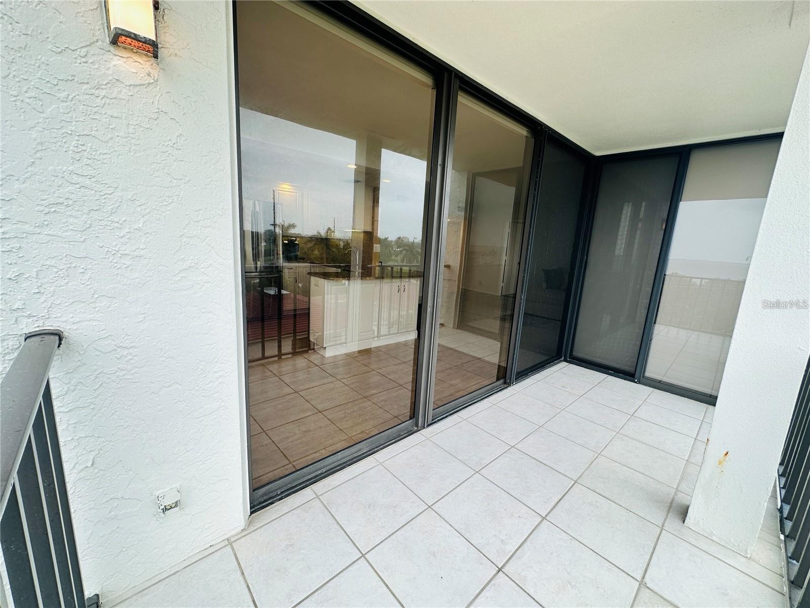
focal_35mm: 14
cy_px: 304
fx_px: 328
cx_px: 405
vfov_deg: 85.7
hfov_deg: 102.1
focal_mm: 2.22
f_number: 2.2
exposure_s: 1/141
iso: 40
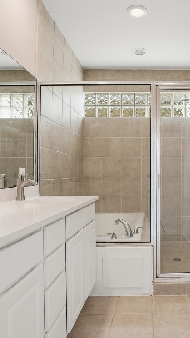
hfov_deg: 42.2
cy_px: 173
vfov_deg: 71.9
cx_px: 155
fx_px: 233
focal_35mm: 26
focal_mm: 16
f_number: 8
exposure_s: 1/100
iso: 200
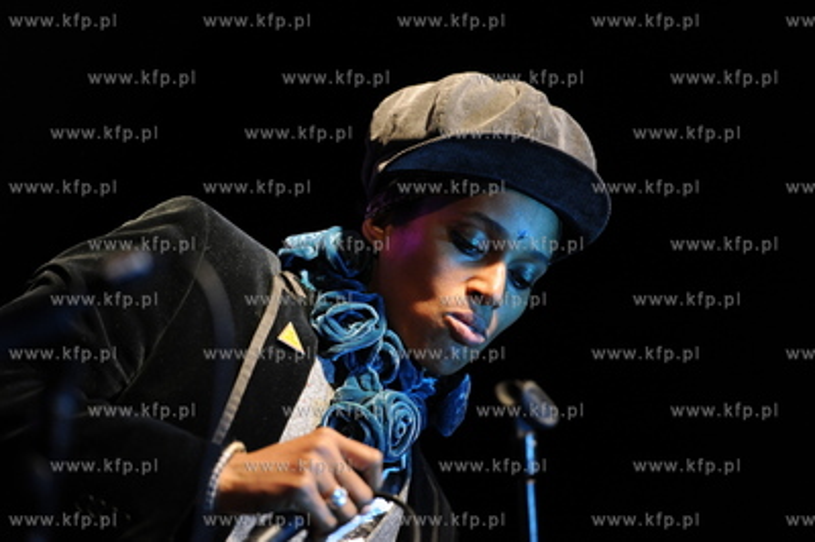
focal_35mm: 200
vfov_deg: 6.9
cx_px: 408
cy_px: 271
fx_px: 4524
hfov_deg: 10.3
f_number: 2.8
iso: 4000
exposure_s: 1/320
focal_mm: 200
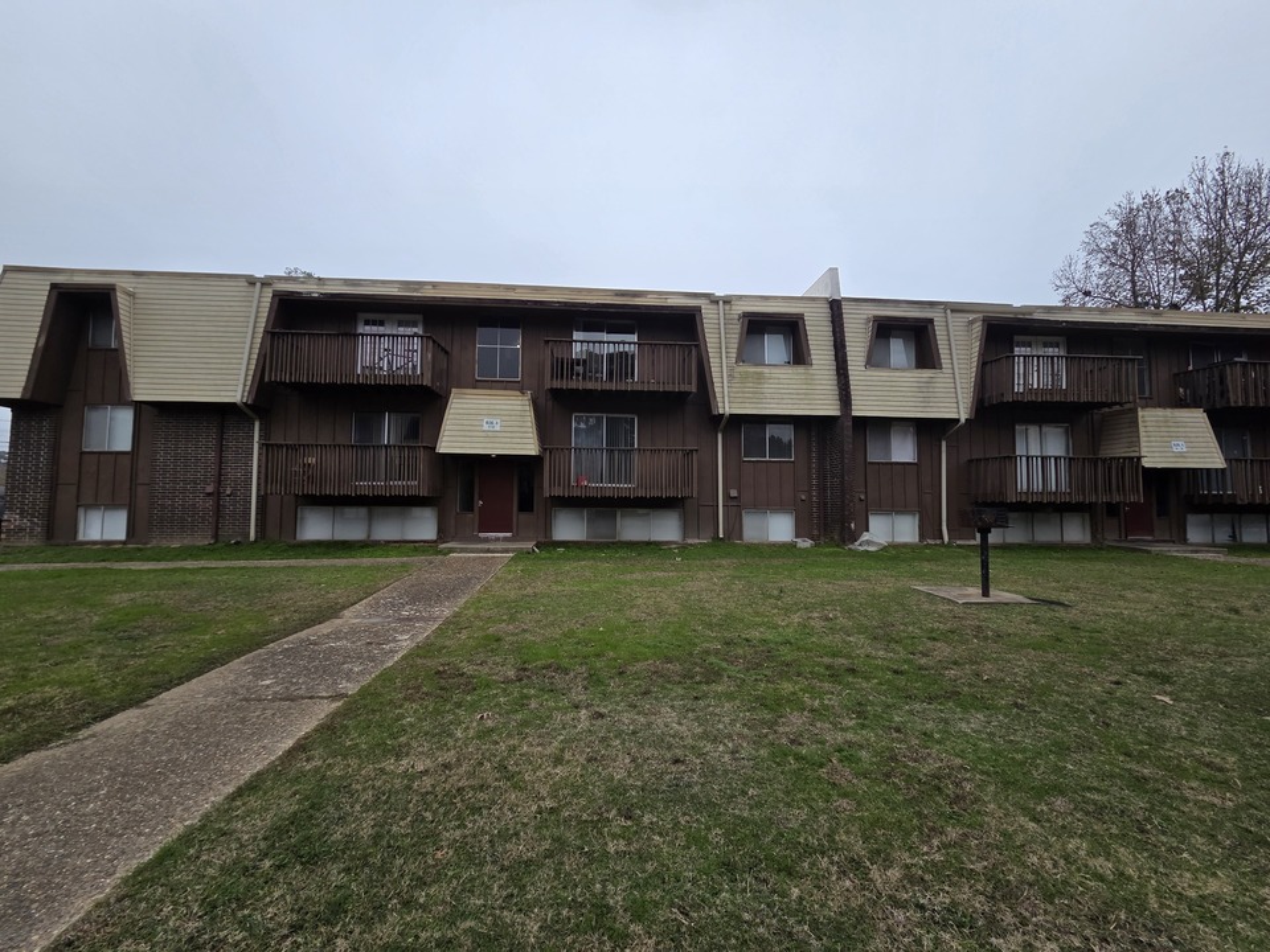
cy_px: 476
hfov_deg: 106.2
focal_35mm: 13
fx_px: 477
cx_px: 635
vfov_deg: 89.9
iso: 50
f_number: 2.2
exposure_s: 1/801
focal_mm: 2.2
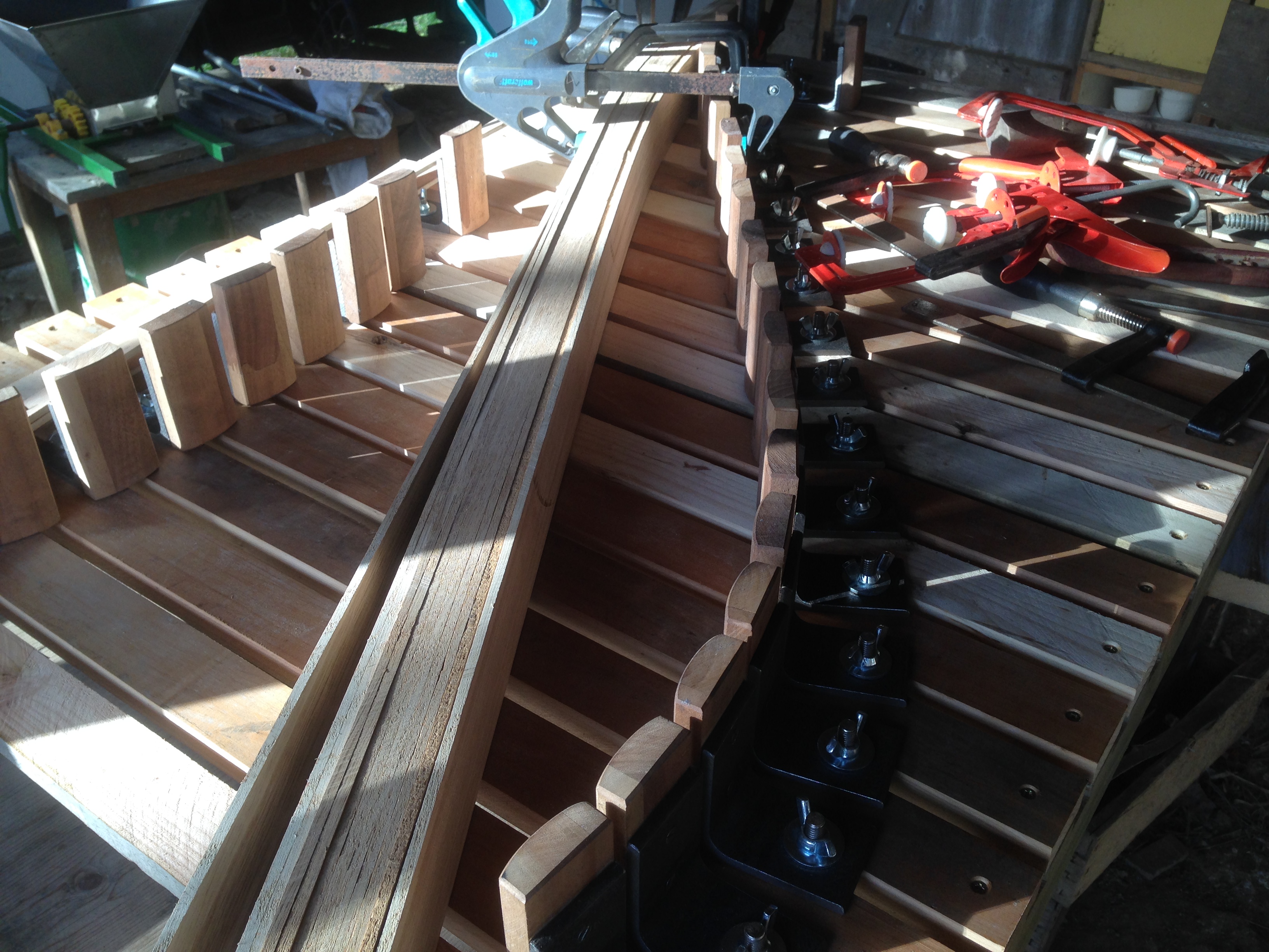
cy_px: 476
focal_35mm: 33
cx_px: 634
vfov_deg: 42.9
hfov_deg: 55.4
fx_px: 1210
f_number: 2.4
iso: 50
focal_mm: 4.12
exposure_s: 1/120
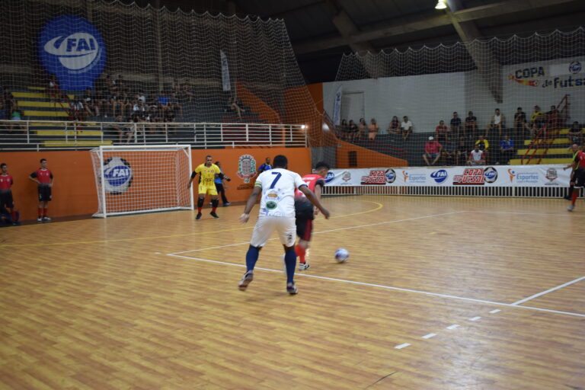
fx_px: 634
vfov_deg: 34.2
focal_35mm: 39
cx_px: 292
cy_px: 195
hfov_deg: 49.6
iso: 720
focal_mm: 26
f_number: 4
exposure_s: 1/60
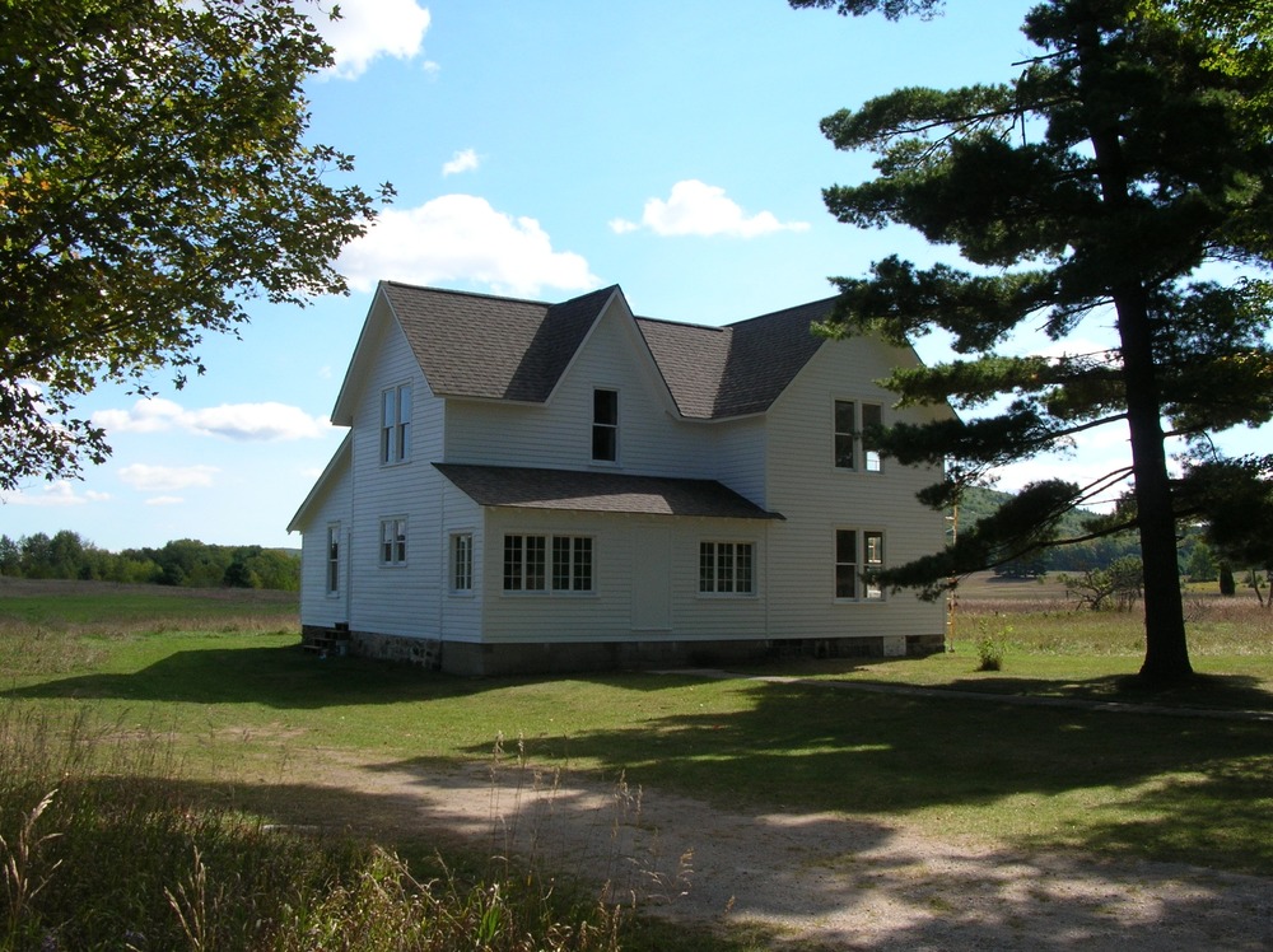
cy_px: 476
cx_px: 636
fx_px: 1286
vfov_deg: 40.6
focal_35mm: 35
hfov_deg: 52.7
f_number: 5.6
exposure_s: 1/260
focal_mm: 5.8
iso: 50
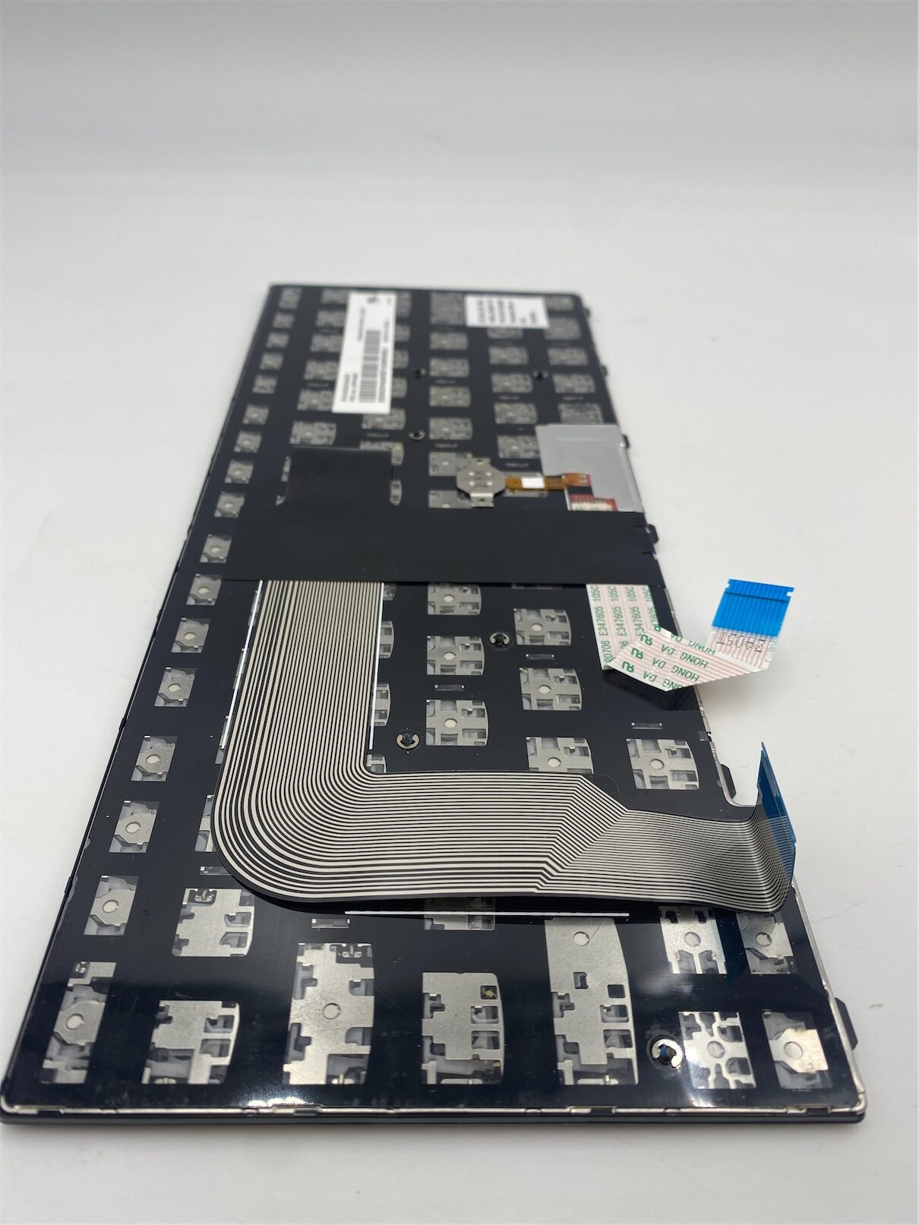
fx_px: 920
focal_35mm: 26
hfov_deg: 53.1
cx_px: 460
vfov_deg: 67.3
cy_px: 612
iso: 32
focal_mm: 4.25
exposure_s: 1/150
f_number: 1.8
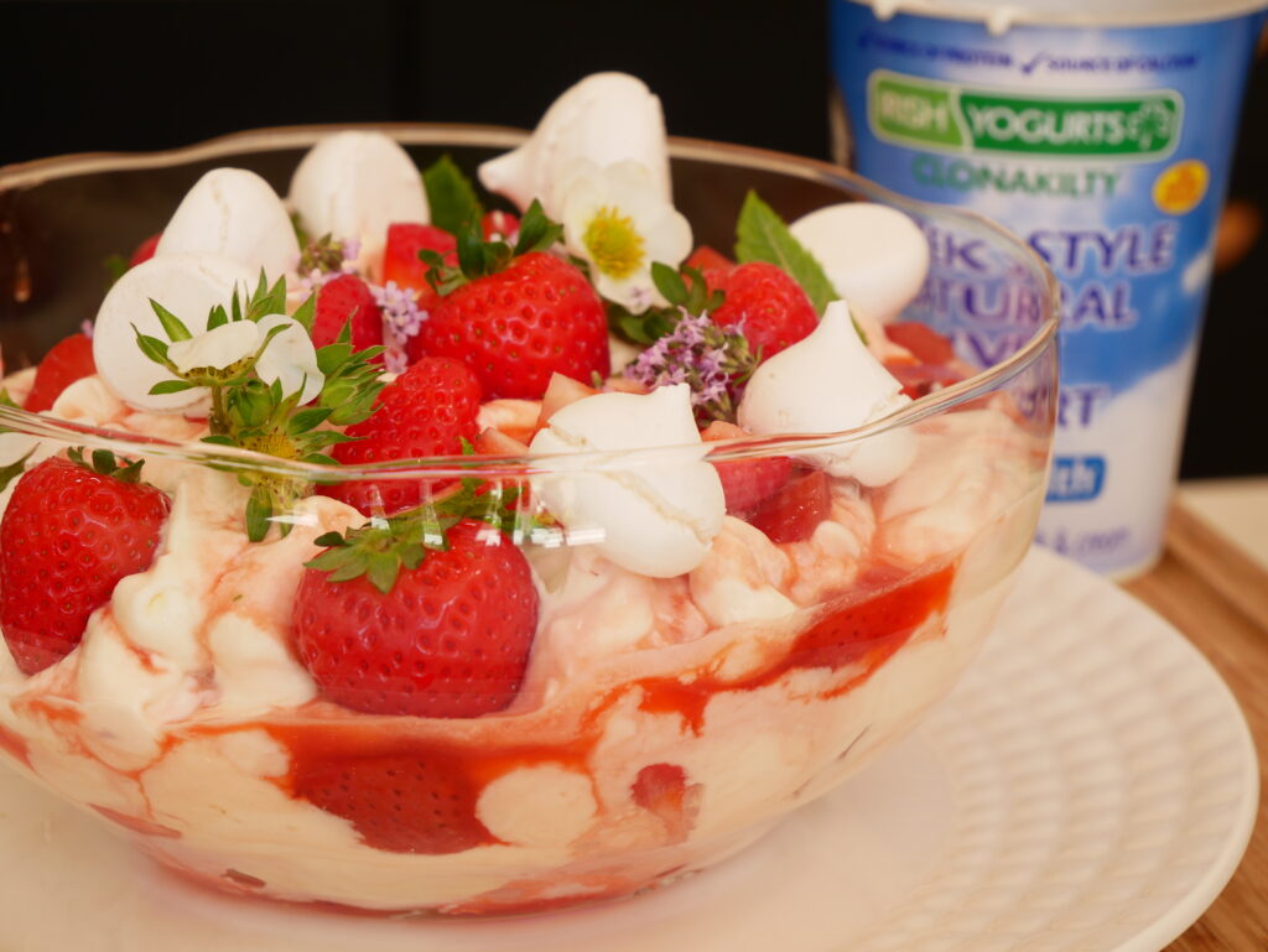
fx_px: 2932
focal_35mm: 80
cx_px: 634
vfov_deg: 18.4
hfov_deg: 24.4
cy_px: 476
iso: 250
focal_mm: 40
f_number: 5.5
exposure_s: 1/100
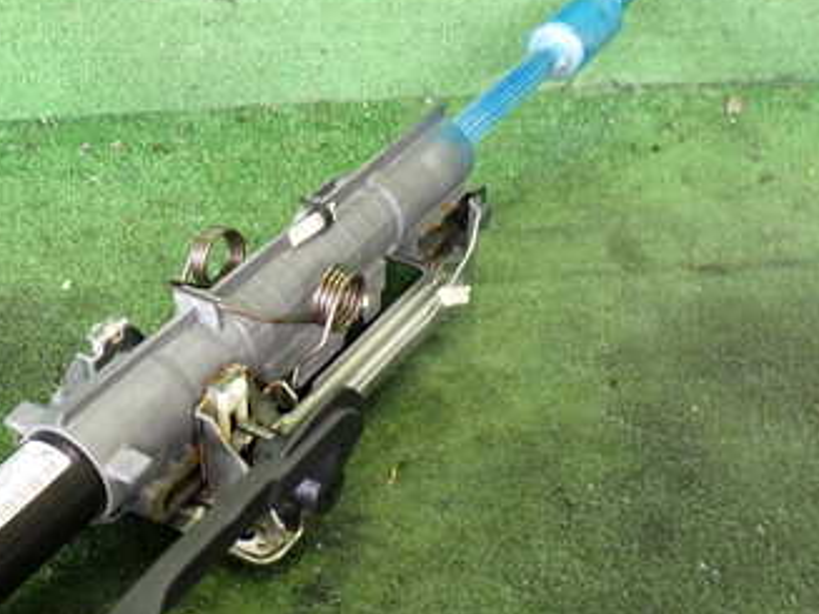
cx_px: 230
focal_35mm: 55
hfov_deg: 34.4
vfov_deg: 26.5
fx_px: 1301
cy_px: 386
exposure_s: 1/30
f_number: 2.3
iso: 320
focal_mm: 5.4
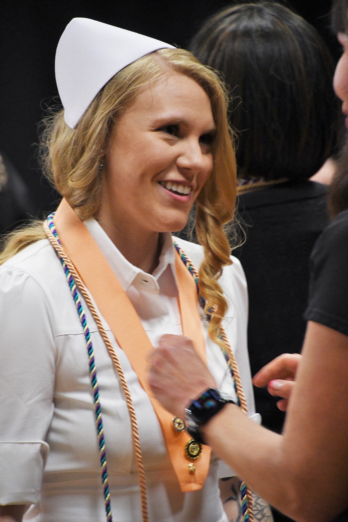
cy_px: 261
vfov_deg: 6.9
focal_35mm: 300
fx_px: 4350
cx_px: 174
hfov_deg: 4.6
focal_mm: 200
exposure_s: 1/100
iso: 2000
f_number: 6.3
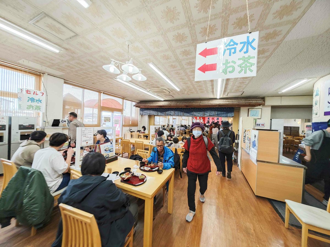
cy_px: 124
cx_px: 165
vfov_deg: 94.5
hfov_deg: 110.5
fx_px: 114
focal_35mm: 12
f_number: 1.8
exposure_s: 1/60
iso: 160
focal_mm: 2.03
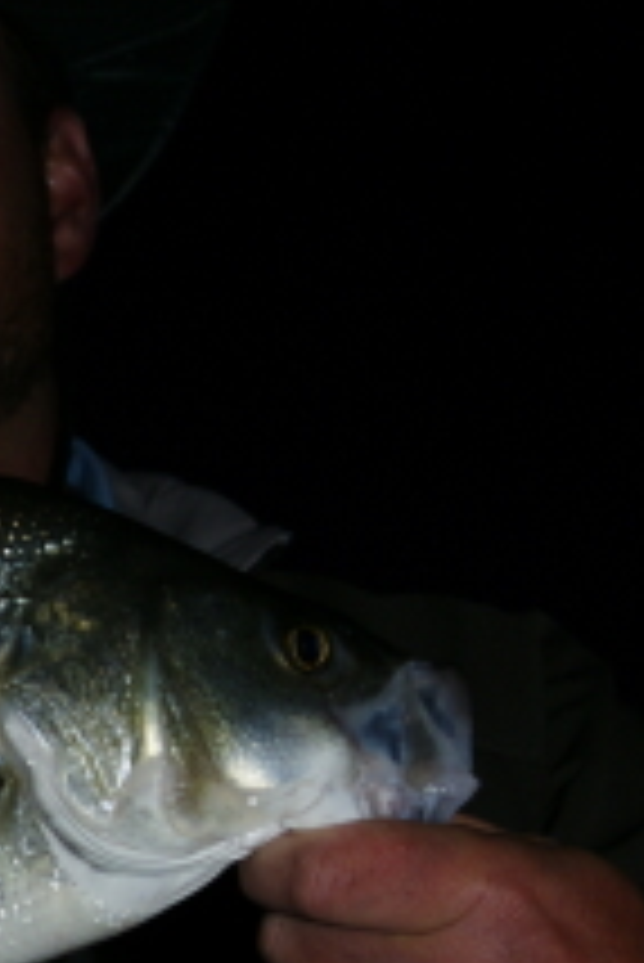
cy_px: 958
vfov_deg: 12.1
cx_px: -489
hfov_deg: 7.9
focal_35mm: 168
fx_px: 4500
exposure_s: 1/60
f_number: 4.5
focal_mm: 30
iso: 200
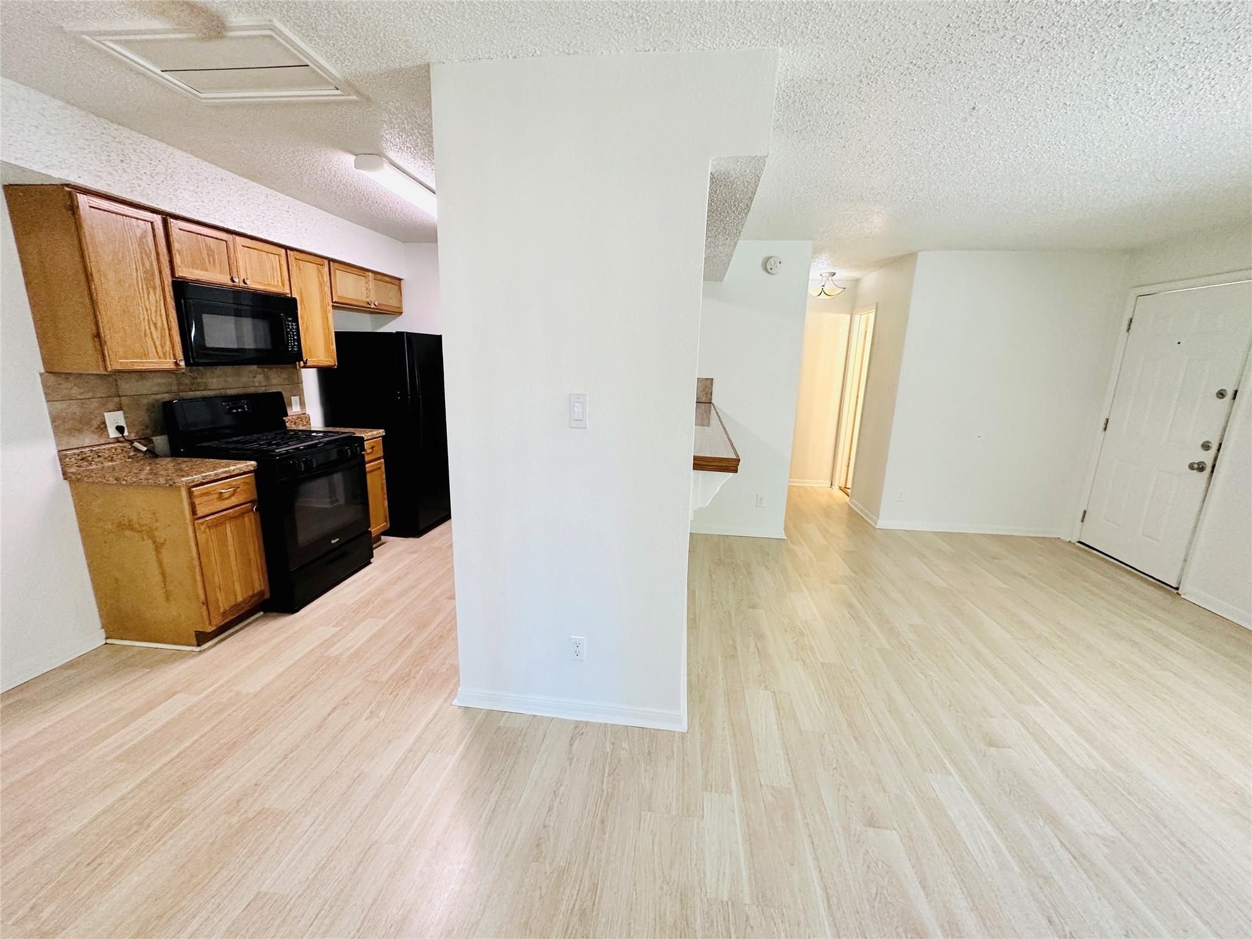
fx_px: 506
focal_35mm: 14
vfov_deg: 85.7
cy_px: 470
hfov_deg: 102.1
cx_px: 626
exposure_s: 1/120
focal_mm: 2.22
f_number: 2.2
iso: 250
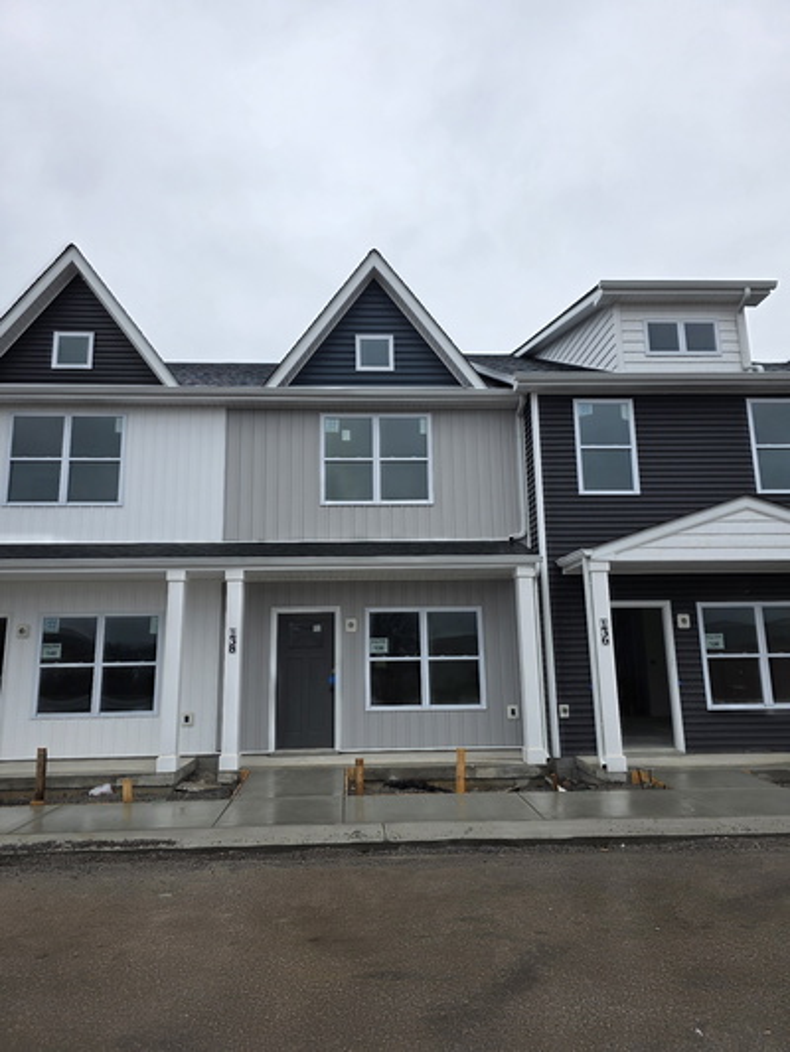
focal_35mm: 23
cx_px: 395
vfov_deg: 73.9
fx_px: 700
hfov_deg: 58.9
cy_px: 526
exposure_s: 1/359
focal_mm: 6.3
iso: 25
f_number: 1.7
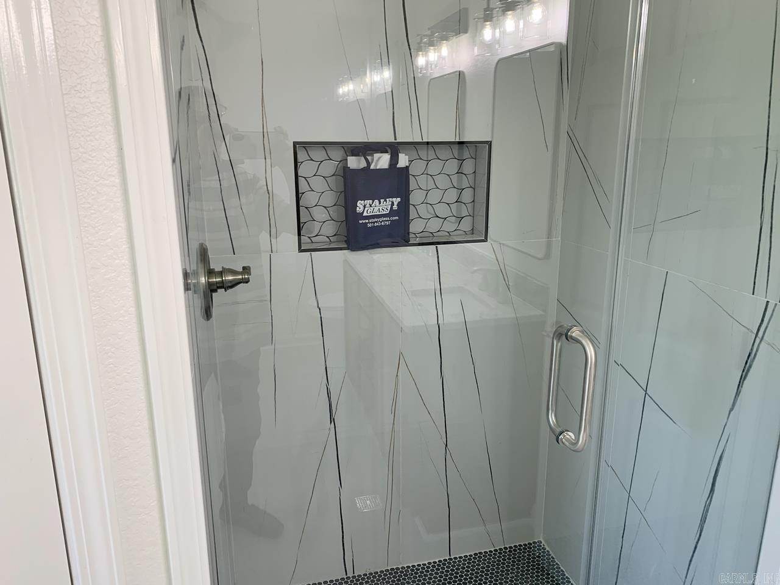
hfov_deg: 67.3
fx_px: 586
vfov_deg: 53.1
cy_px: 292
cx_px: 390
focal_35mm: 26
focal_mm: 4.25
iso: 64
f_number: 1.8
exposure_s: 1/60
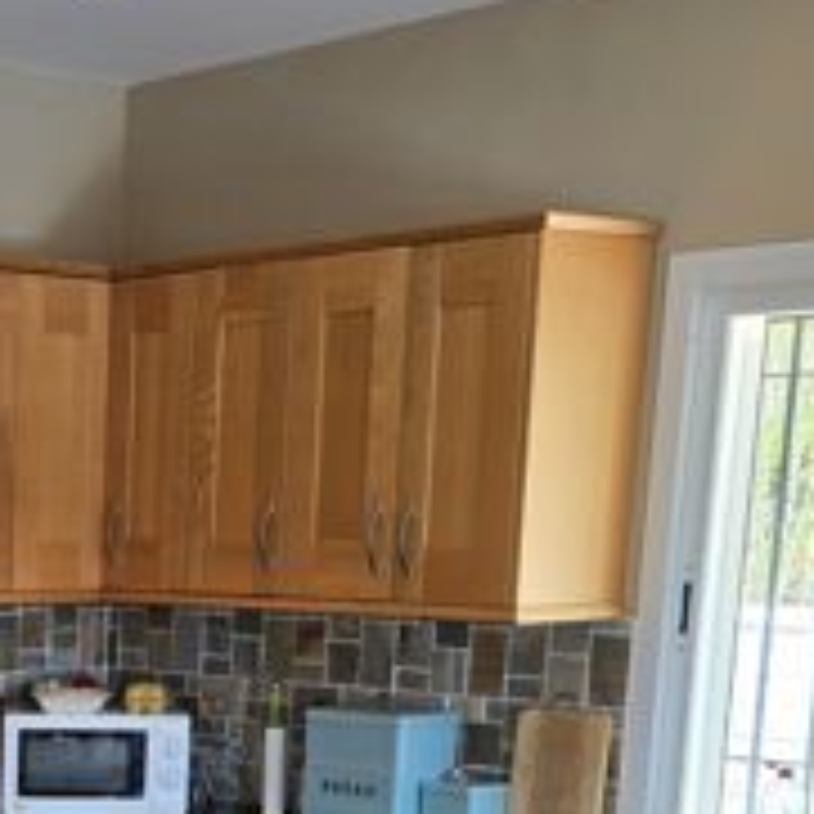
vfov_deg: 20.3
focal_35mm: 79
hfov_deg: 20.8
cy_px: 1016
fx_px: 2102
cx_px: -106
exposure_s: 1/100
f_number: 1.7
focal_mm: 6.3
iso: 40
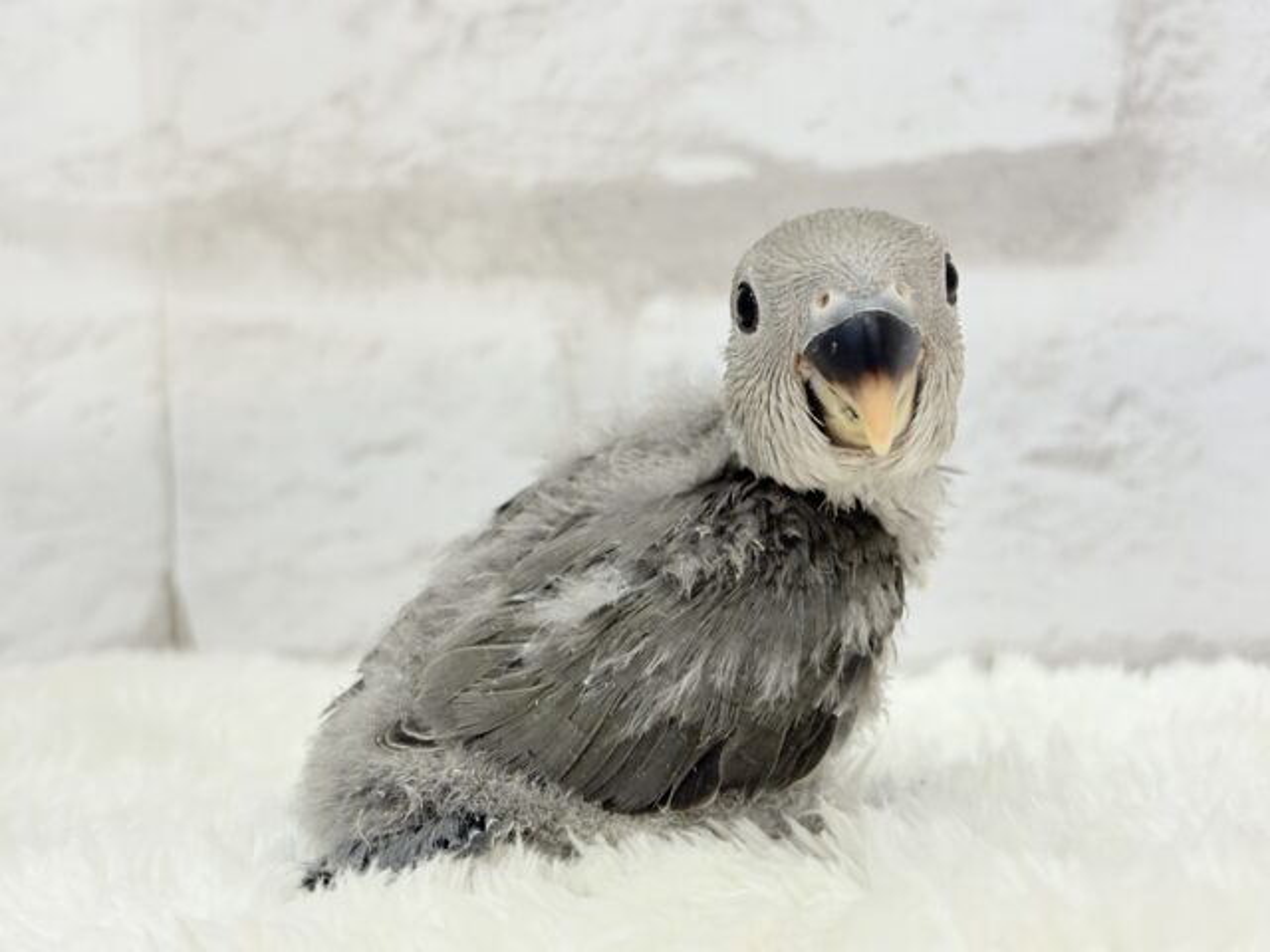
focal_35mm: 52
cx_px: 635
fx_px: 1908
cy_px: 476
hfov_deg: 36.8
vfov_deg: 28.0
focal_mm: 5.96
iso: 100
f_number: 1.6
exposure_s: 1/100
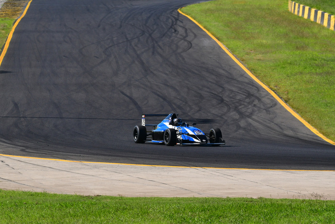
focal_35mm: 480
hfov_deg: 4.3
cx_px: 168
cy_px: 112
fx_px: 4468
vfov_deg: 2.9
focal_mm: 320
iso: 500
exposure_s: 1/640
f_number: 13
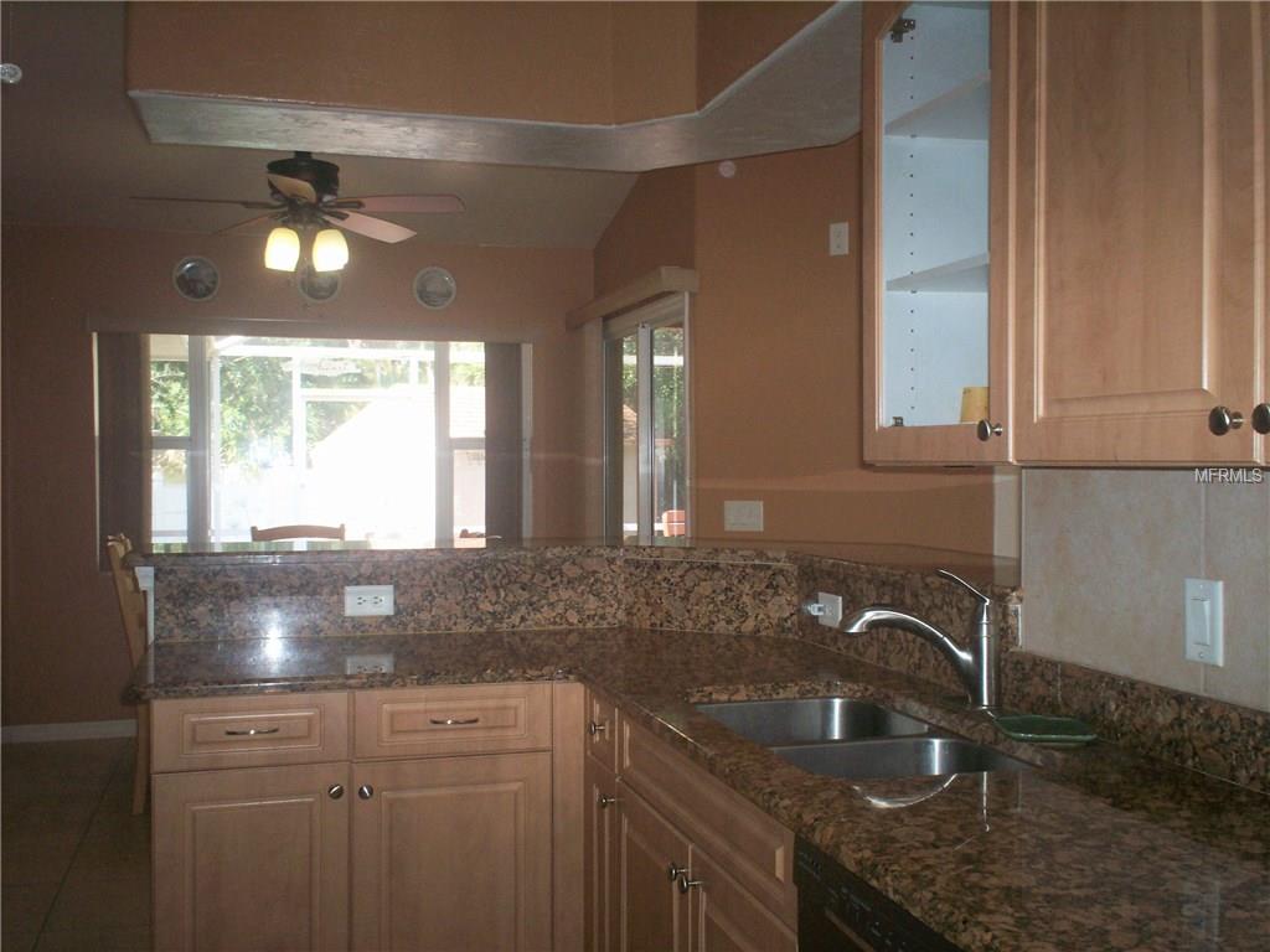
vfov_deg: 39.7
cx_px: 635
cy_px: 476
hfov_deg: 51.4
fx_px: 1321
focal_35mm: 36
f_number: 4.5
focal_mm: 6
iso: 140
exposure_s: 1/60
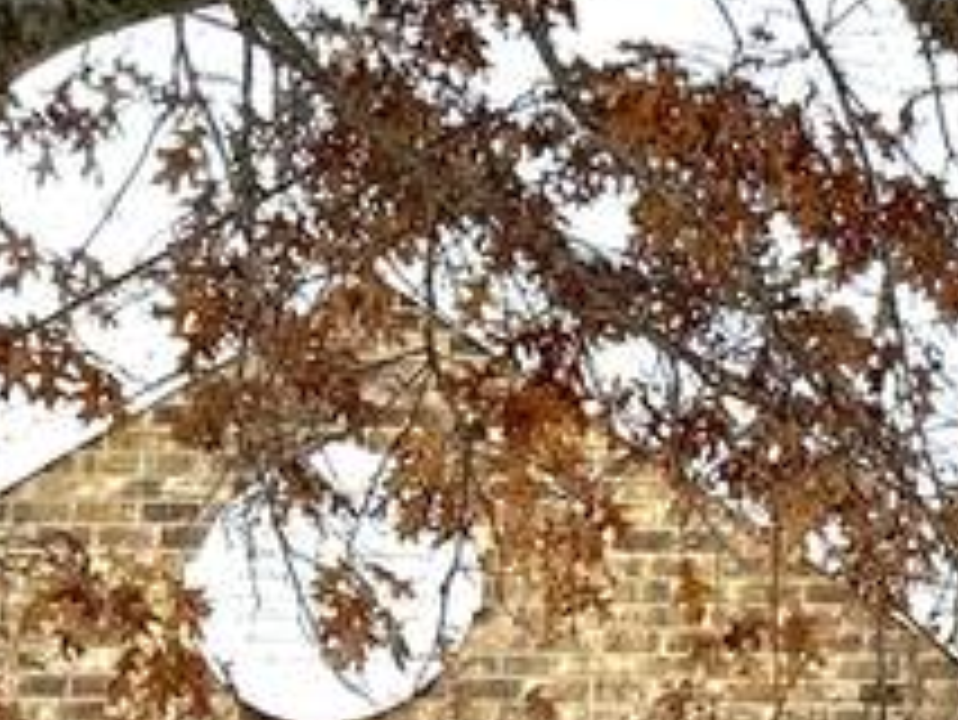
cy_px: 1512
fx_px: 3987
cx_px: 1952
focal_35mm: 144
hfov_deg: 12.1
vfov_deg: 9.5
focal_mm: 6.76
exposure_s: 1/1727
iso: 80
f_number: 1.78
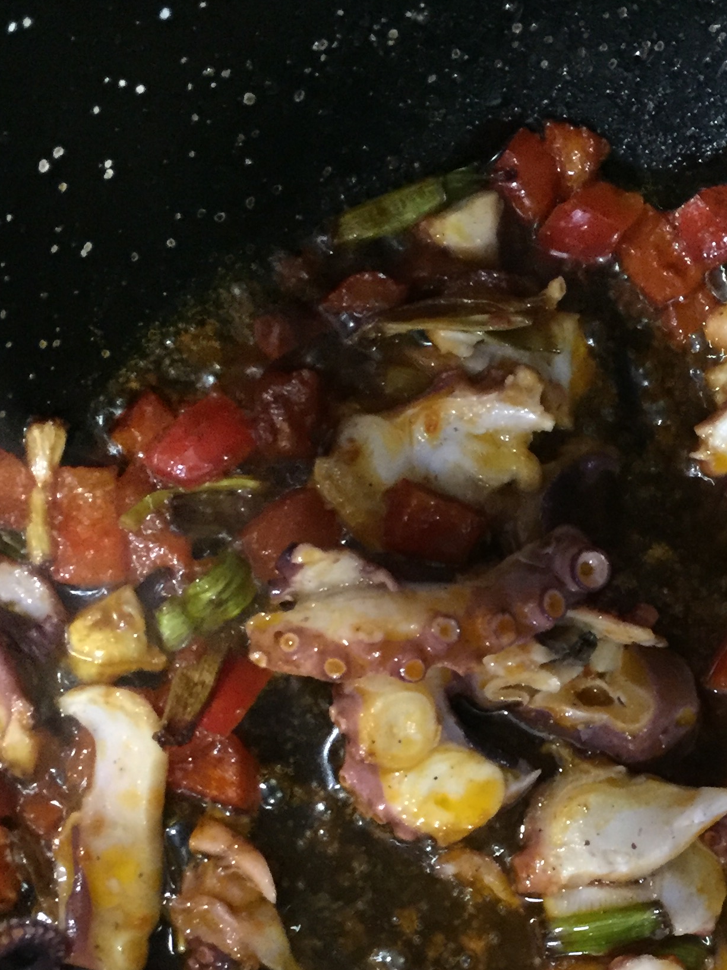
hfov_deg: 24.8
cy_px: 820
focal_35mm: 58
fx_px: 1624
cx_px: 589
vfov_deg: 32.0
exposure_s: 1/17
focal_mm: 4.15
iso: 320
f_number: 2.2
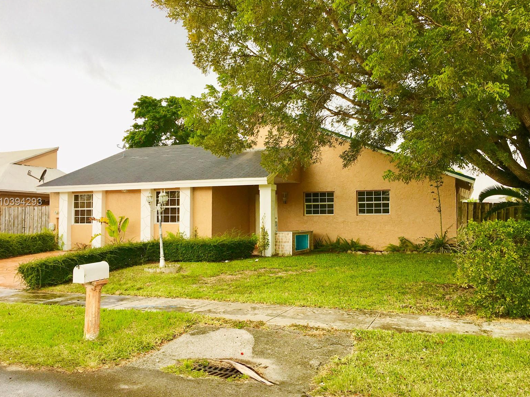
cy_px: 202
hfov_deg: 60.0
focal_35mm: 30
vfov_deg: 46.8
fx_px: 459
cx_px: 264
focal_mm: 4.15
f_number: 2.2
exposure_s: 1/169
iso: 25
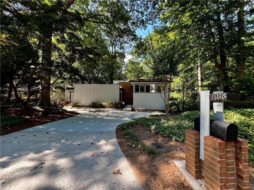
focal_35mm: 13
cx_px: 127
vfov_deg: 89.9
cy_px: 95
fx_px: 95
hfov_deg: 106.2
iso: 32
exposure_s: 1/131
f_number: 1.8
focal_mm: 1.57
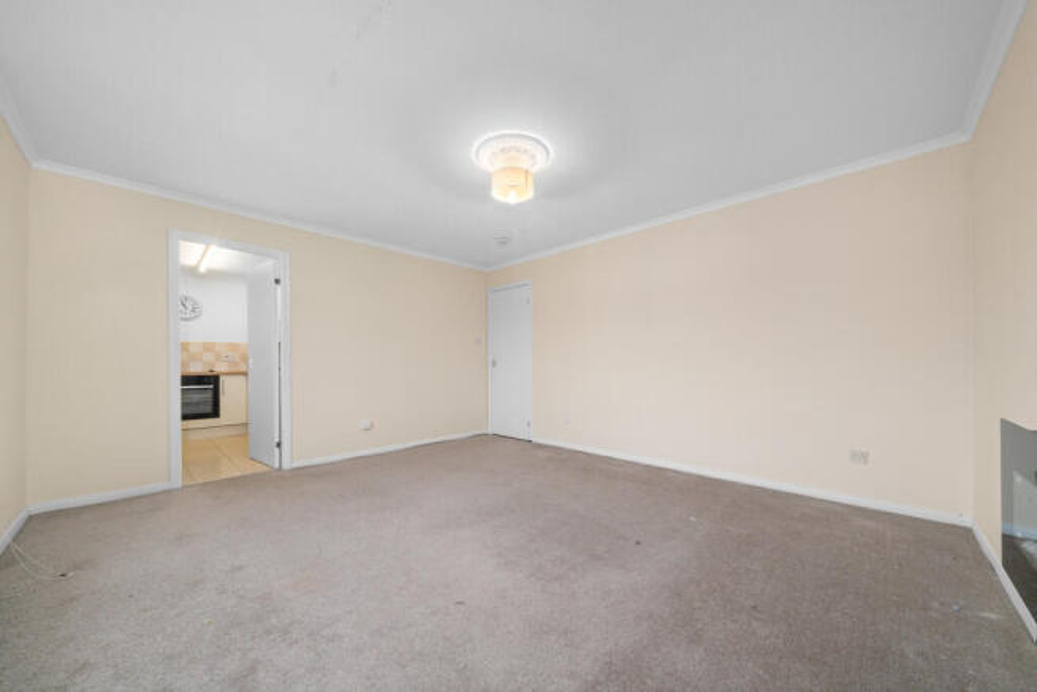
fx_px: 346
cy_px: 346
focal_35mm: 12
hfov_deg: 112.6
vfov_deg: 90.0
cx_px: 518
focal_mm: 12
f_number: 16
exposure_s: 4
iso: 640
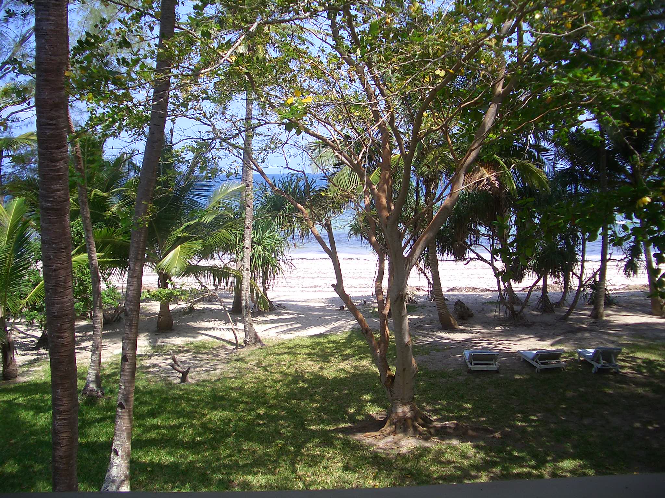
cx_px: 332
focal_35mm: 35
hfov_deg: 52.6
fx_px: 672
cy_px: 249
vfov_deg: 40.7
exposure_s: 1/800
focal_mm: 5.8
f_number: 2.6
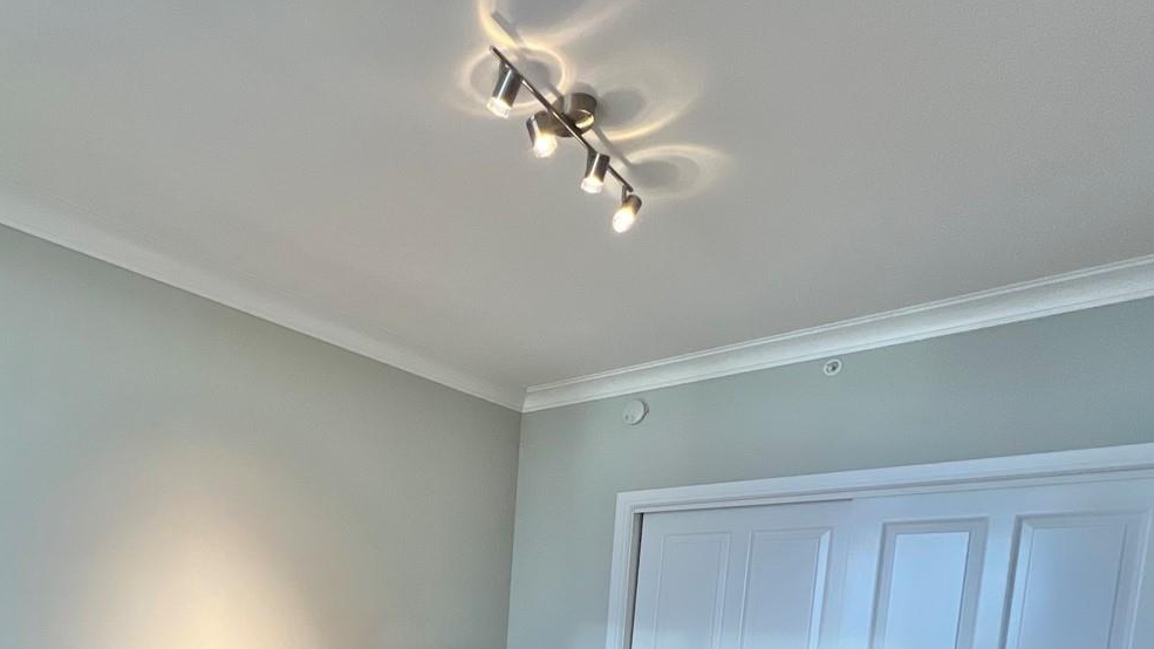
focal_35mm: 23
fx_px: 704
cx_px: 350
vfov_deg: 41.0
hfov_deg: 75.3
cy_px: 692
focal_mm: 1.57
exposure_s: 1/120
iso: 200
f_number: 1.8
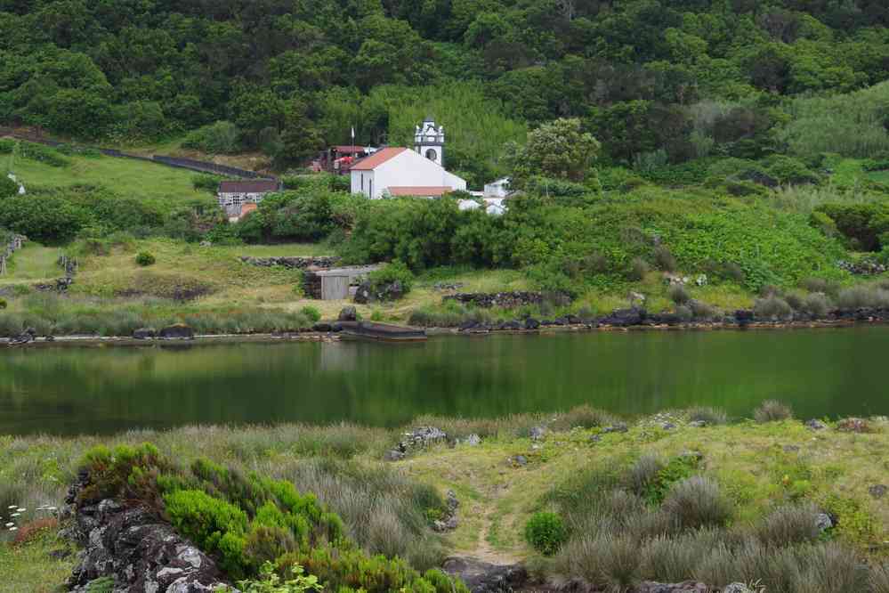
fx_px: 2593
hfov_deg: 19.5
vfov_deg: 13.0
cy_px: 296
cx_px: 444
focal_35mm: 105
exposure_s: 1/100
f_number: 6.3
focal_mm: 70
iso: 200
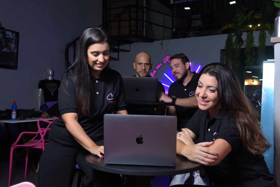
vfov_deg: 35.1
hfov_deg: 50.7
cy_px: 94
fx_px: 296
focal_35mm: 38
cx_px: 140
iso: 400
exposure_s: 1/160
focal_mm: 38
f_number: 6.3
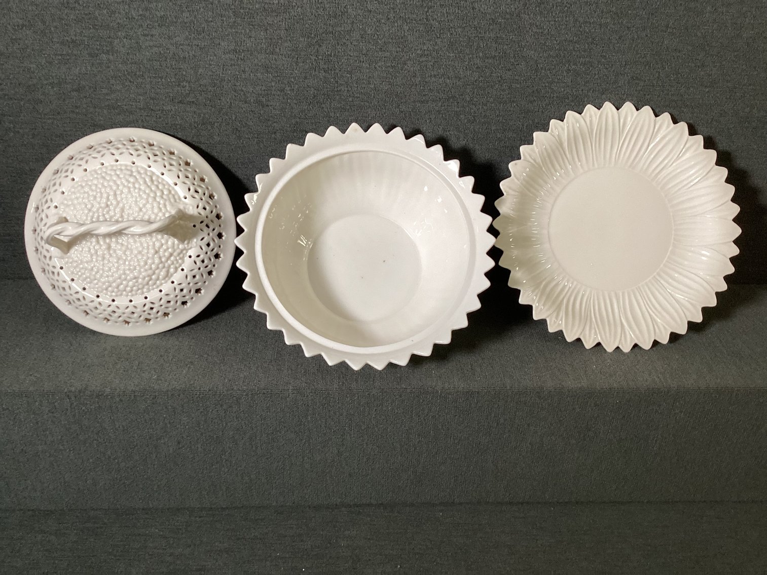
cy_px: 288
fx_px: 687
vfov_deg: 45.4
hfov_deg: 58.3
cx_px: 384
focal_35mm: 31
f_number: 2.4
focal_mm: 3.3
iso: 160
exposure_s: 1/60
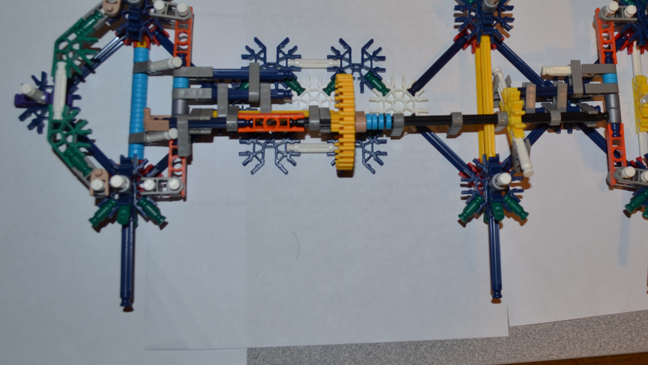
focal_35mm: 42
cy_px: 89
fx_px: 722
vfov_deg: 27.9
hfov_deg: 47.9
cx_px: 403
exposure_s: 1/30
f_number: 5.6
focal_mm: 18
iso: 200
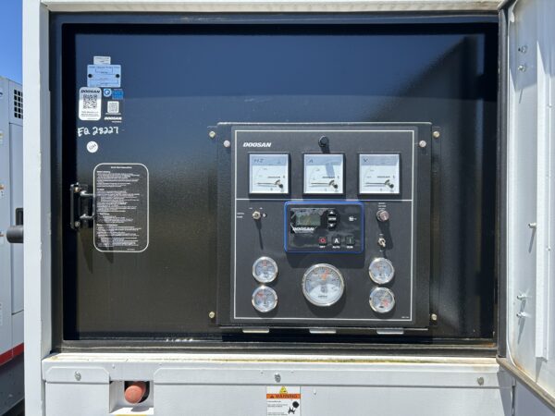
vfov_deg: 53.1
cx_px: 278
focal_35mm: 26
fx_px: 417
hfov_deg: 67.3
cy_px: 208
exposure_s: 1/1531
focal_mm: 5.7
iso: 50
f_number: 1.5
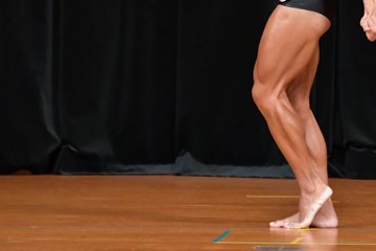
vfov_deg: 2.2
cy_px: 2
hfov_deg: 3.4
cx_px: 290
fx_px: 6412
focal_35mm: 614
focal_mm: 190
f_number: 5.6
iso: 5000
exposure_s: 1/400
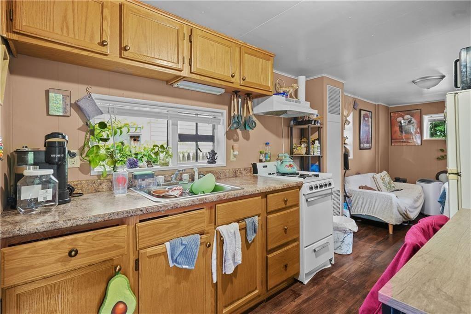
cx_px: 236
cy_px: 157
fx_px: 222
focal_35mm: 17
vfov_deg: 70.4
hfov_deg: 93.3
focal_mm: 17
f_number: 9
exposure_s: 3.2
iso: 320
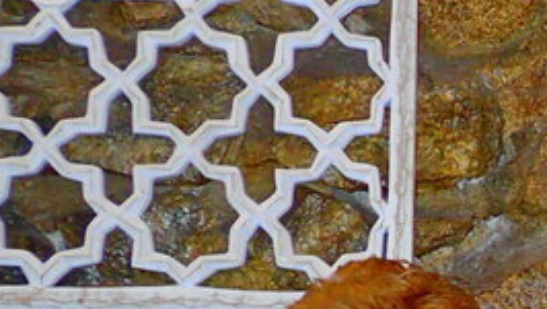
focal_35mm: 134
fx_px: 1945
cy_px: 391
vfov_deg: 8.9
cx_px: 927
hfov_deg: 14.4
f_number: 2.4
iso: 200
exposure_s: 1/30
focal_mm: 5.87
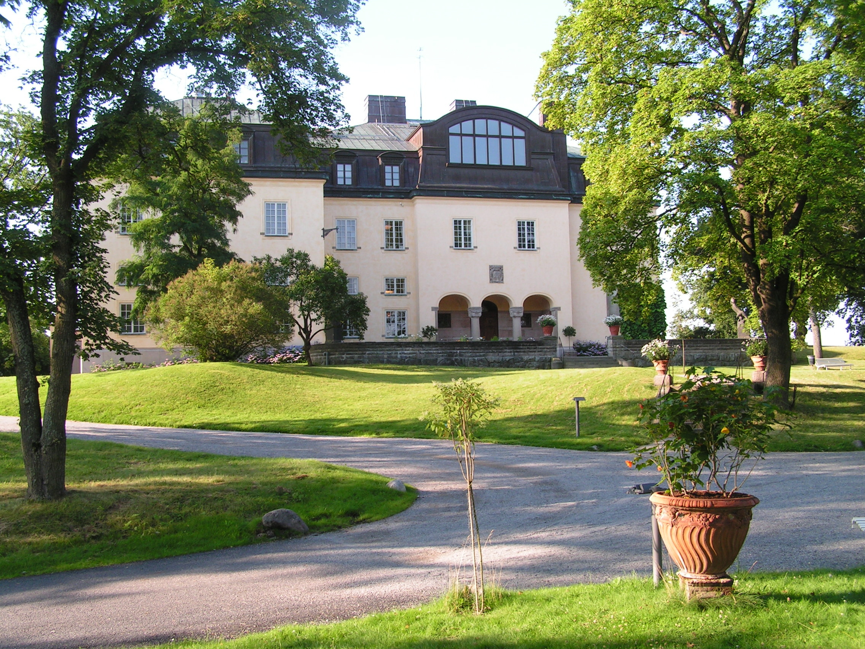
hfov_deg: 49.0
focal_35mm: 38
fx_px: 950
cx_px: 432
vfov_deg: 37.7
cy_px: 324
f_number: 4.5
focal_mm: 6.3
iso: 50
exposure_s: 1/80
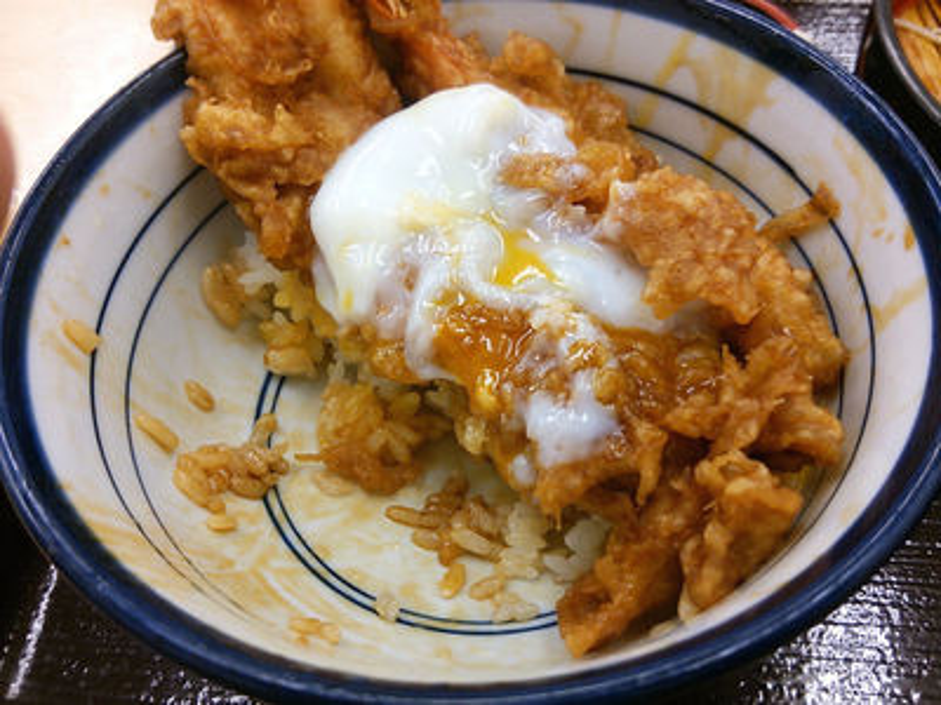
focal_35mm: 30
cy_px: 352
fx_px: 816
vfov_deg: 46.8
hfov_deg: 60.0
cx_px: 470
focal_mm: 4.06
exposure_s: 1/59
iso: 40
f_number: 1.94
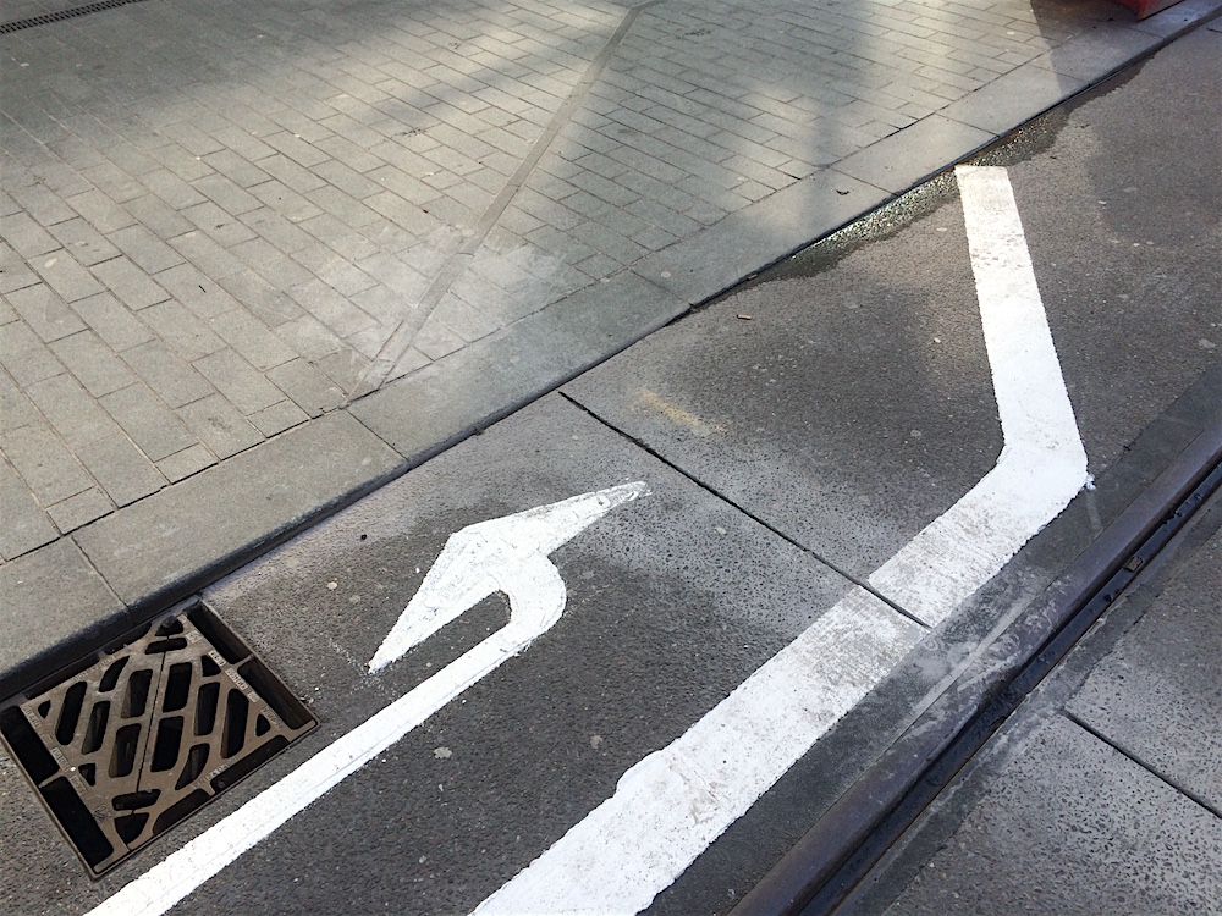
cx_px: 611
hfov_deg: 61.7
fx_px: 1024
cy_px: 458
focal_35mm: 29
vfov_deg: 48.2
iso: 32
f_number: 2.2
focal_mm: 4.15
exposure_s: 1/494
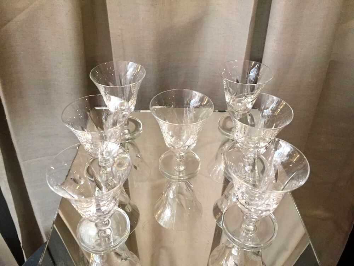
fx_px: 297
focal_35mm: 29
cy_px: 133
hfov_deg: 61.7
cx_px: 177
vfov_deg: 48.2
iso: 200
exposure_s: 1/33
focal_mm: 4.15
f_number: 2.2
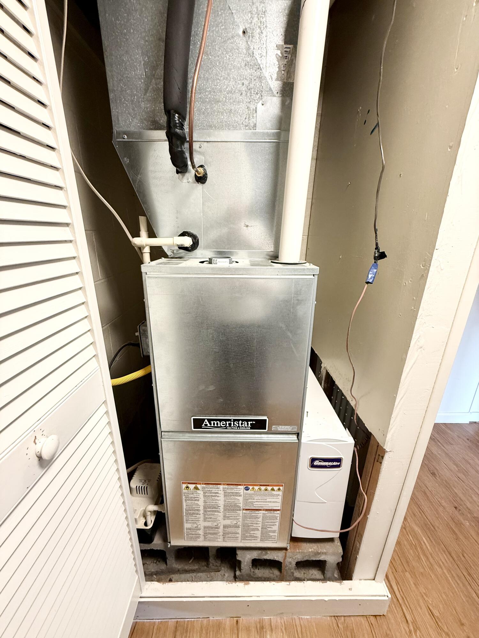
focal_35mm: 14
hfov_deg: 85.7
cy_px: 319
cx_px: 240
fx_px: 258
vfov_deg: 102.1
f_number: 2.2
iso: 250
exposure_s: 1/60
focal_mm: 2.22
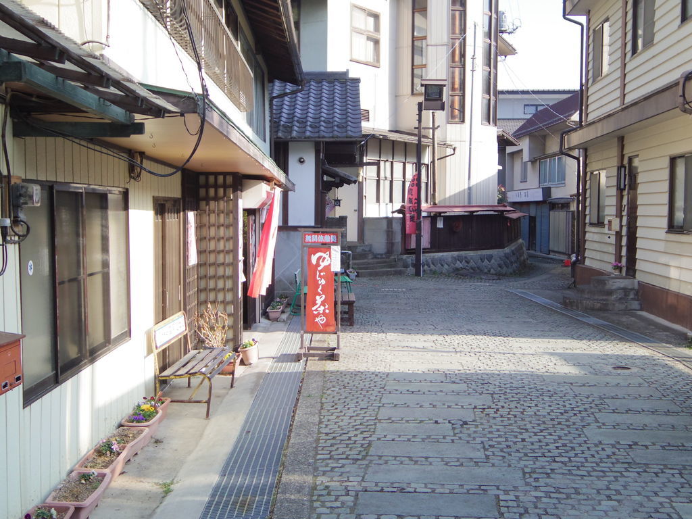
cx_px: 346
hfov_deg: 40.4
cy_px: 260
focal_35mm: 47
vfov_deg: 30.9
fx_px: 940
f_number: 1.9
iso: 250
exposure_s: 1/1250
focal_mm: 8.5
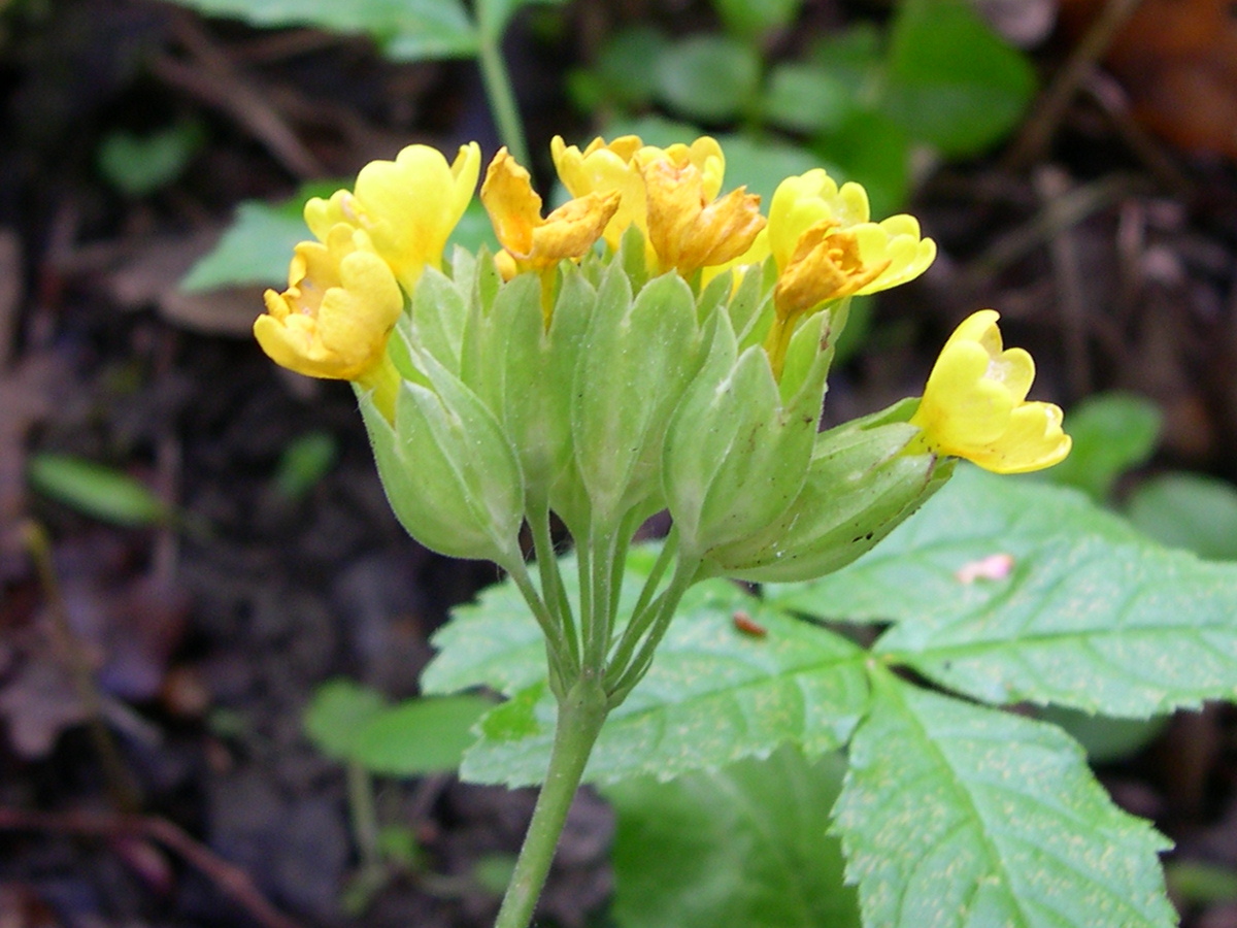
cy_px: 464
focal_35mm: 38
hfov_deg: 49.0
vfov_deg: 37.7
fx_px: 1358
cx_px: 618
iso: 100
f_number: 2.8
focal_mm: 8
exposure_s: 1/41
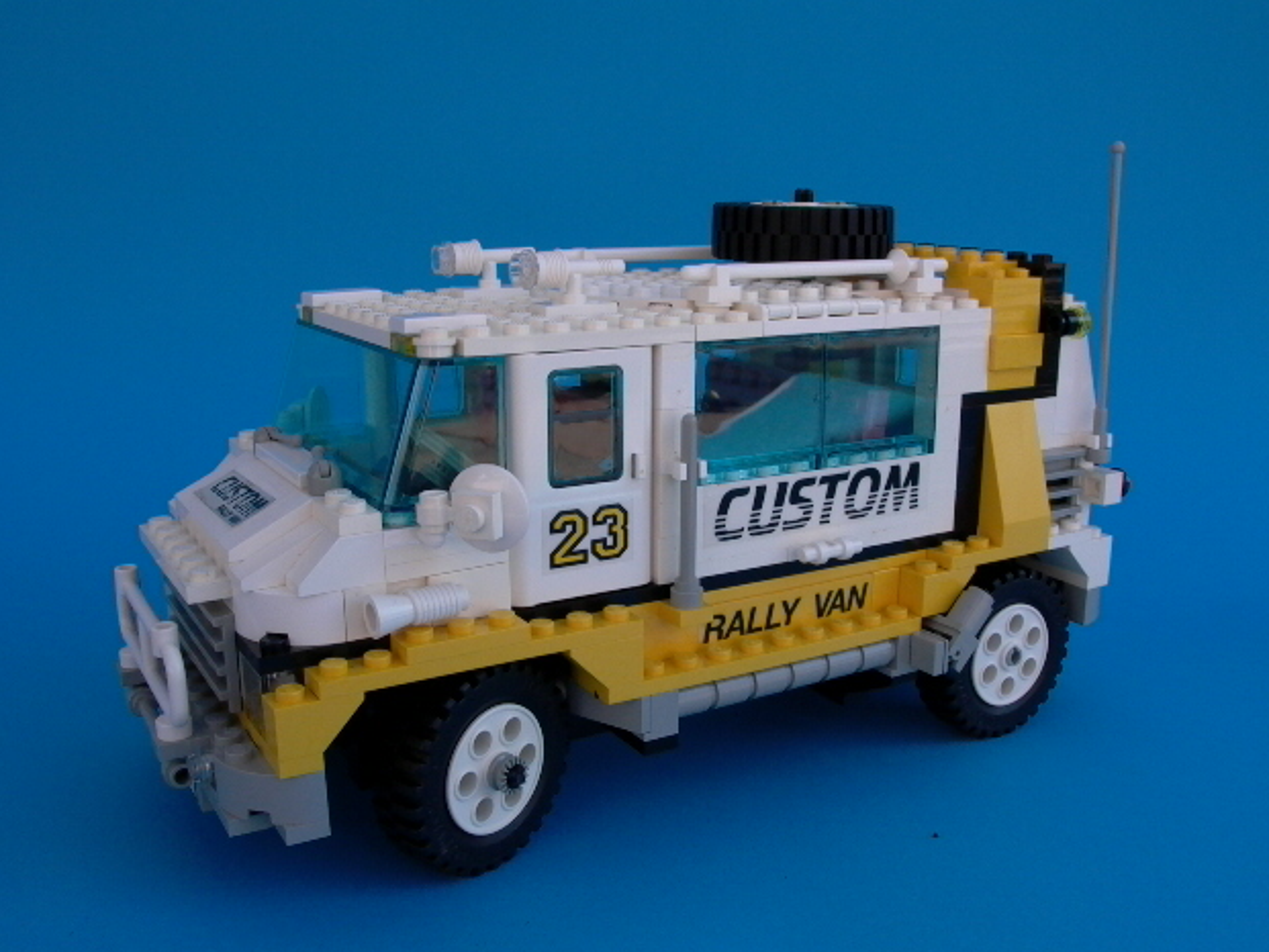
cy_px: 476
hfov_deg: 53.9
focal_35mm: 34
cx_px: 642
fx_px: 1247
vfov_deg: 41.8
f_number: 4.59
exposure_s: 1/559
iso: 100
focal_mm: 7.13
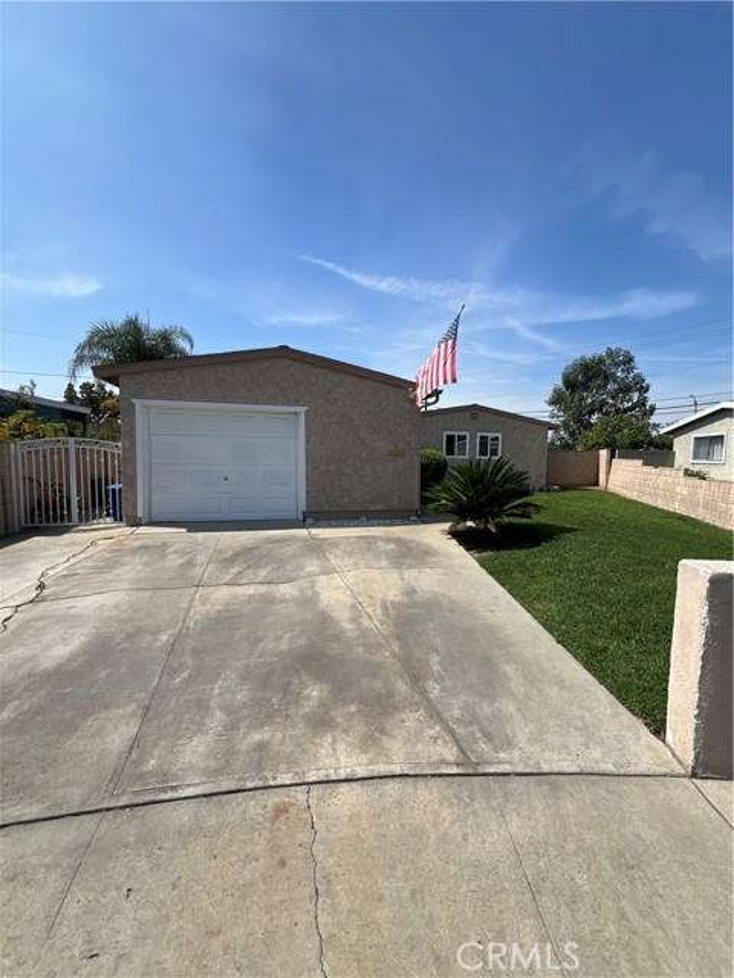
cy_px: 489
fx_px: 368
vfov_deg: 106.2
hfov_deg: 89.9
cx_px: 367
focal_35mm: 13
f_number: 1.8
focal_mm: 1.57
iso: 32
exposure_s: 1/1623
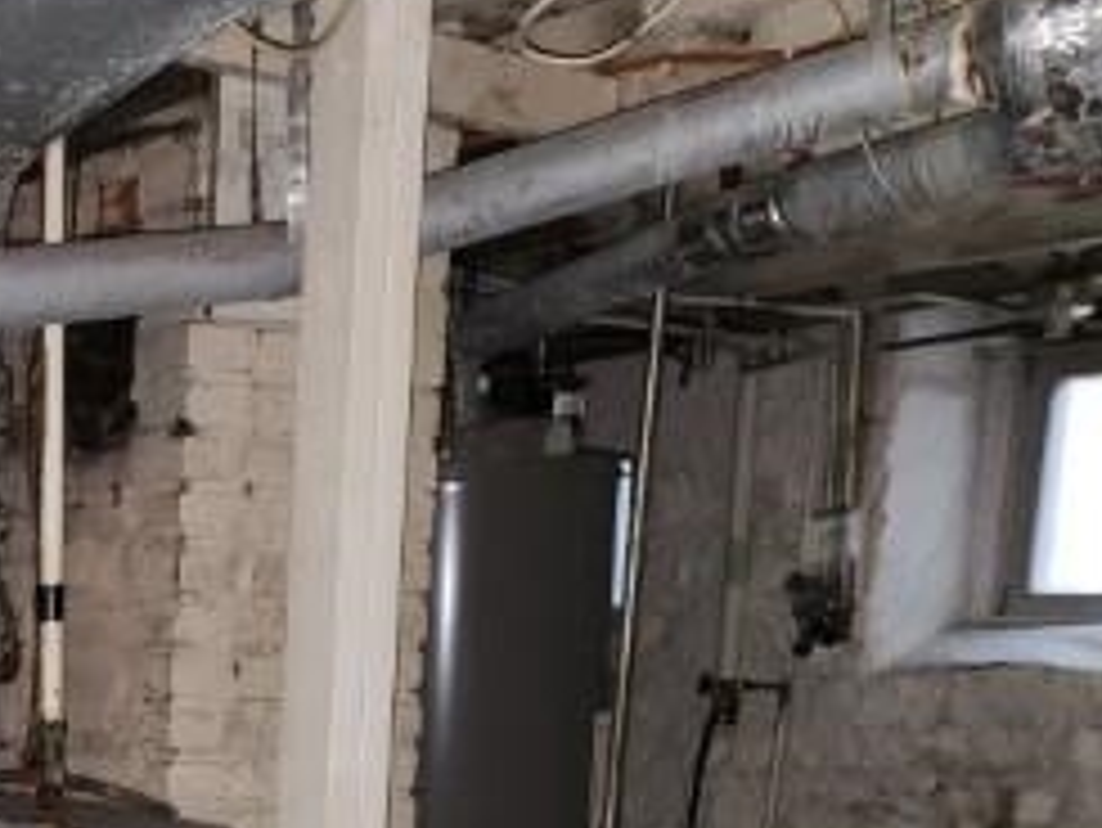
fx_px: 1911
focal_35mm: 60
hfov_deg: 28.5
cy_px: 1012
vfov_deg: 22.4
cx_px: -180
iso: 125
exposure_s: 1/10
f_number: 1.8
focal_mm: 6.4
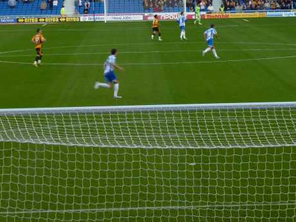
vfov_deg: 9.5
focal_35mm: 156
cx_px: 195
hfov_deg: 12.6
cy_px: 36
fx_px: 1334
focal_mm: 16
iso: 160
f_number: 4.9
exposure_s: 1/60
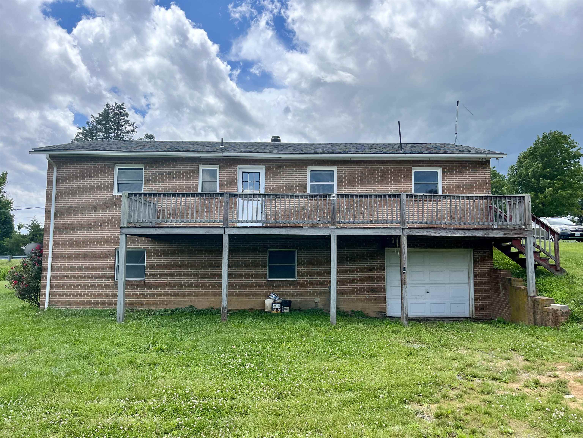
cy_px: 219
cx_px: 292
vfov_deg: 53.1
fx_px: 438
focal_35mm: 26
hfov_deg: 67.3
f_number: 1.6
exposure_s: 1/3876
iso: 50
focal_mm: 5.1
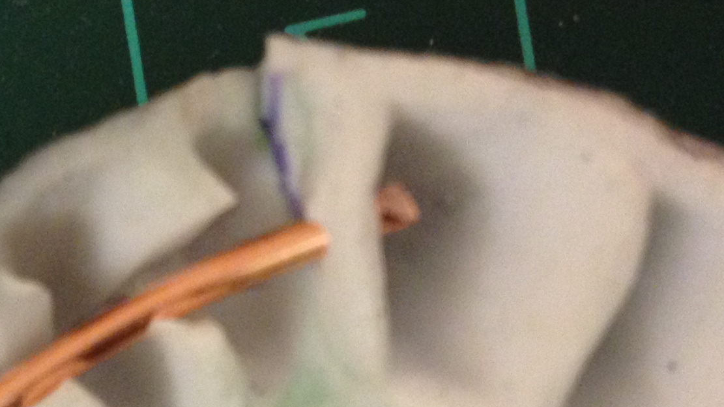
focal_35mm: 112
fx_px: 2150
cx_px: 47
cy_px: 660
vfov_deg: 10.4
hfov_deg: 18.7
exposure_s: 1/20
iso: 200
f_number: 2.4
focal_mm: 4.28
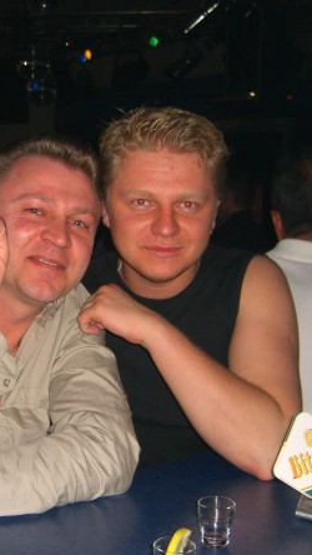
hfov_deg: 21.2
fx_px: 823
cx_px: 61
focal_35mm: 56
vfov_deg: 37.2
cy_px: 280
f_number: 2.8
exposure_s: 1/60
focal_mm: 7.9
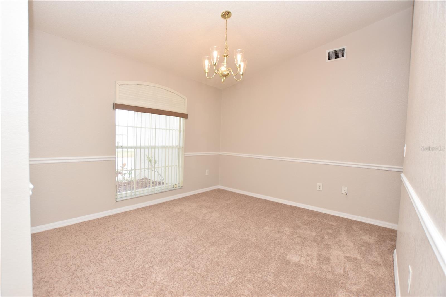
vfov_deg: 77.3
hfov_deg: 100.4
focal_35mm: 15
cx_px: 223
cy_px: 148
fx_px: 186
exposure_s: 1/80
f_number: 4.5
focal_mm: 10
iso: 200
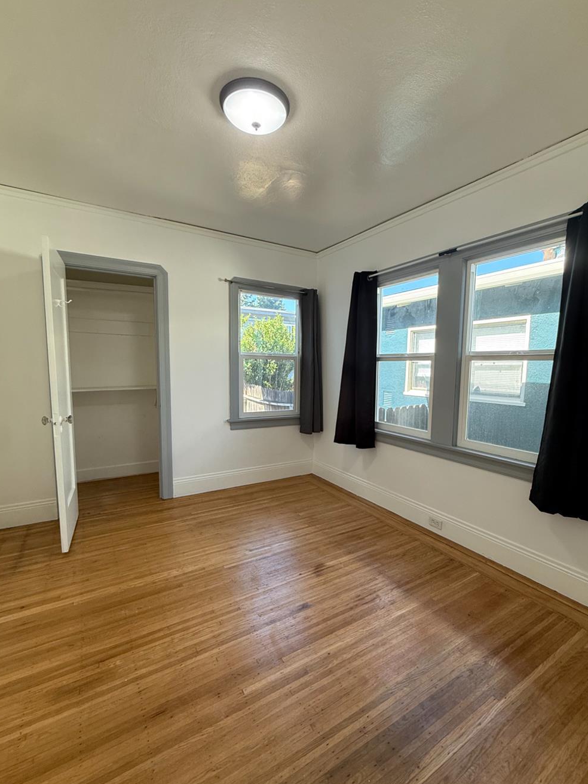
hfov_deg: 78.0
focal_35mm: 16
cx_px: 311
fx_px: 363
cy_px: 408
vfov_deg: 94.5
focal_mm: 2.22
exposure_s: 1/120
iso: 100
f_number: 2.2
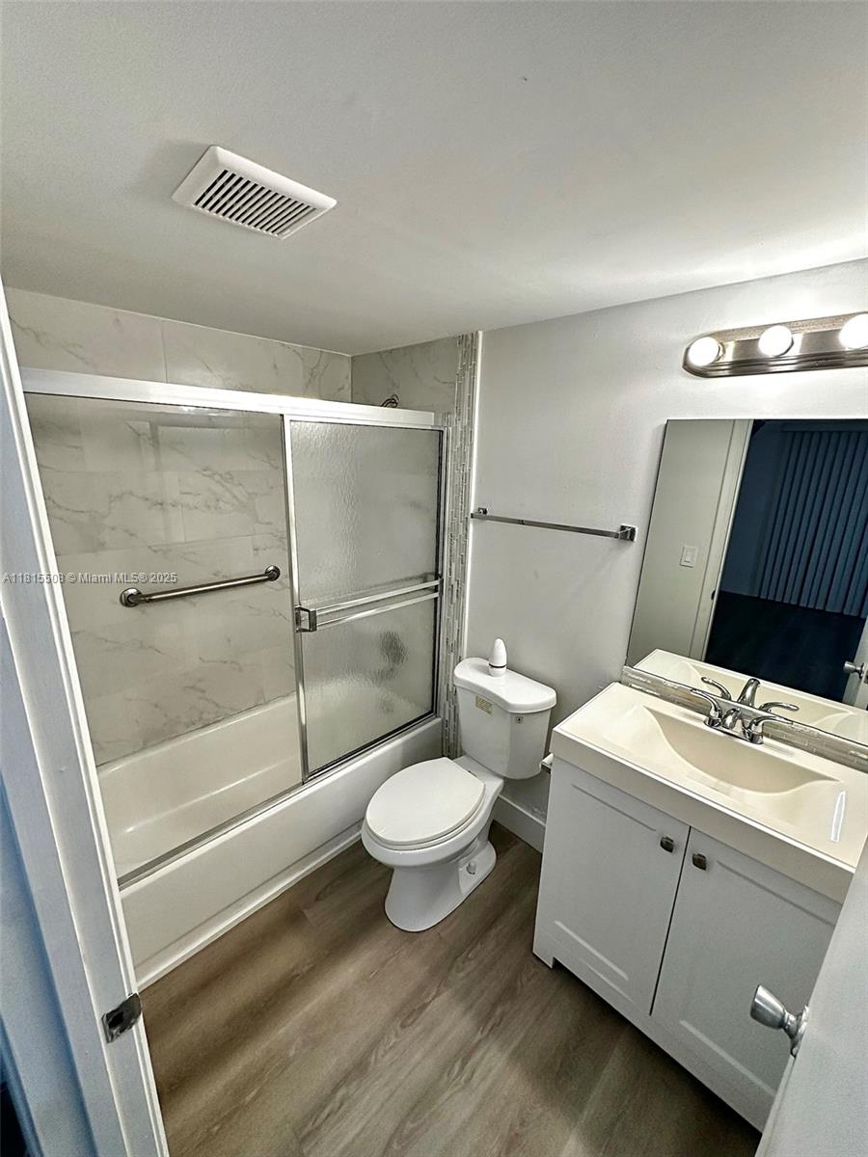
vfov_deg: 102.1
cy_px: 578
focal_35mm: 14
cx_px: 434
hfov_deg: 85.7
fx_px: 468
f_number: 2.2
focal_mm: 2.22
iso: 125
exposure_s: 1/120
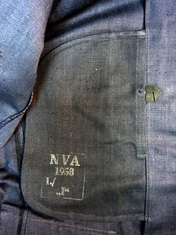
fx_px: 183
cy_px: 118
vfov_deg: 65.3
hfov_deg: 51.4
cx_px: 88
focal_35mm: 27
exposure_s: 1/13
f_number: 2.8
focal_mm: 4.8
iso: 400
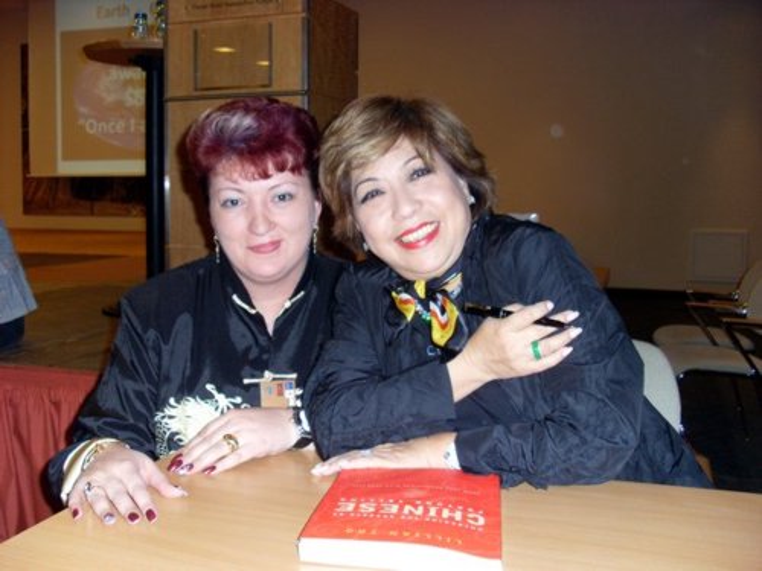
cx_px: 381
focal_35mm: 38
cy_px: 286
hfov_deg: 49.0
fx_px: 836
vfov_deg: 37.7
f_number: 3
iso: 100
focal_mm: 6.3
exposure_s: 1/45
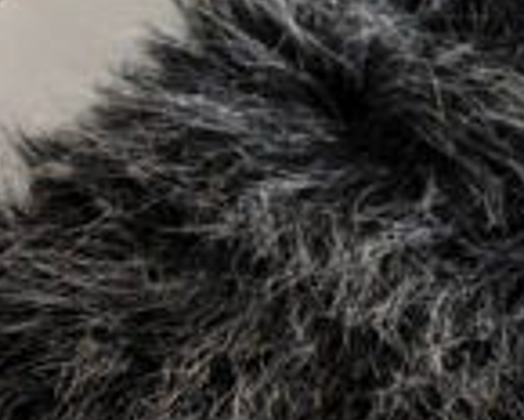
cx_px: -1019
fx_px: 5133
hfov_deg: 5.5
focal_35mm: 331
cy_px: 496
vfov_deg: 4.7
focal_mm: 50
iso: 250
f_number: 8
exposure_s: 1/125
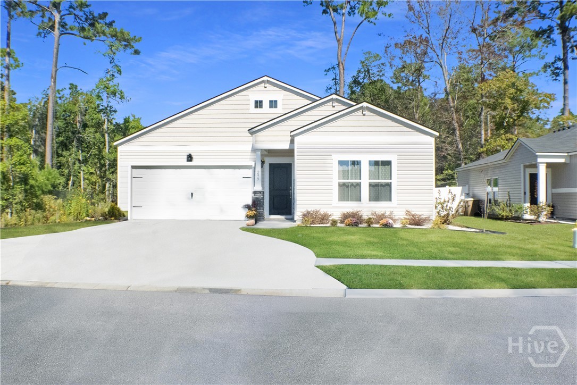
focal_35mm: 39
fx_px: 625
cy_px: 192
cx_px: 288
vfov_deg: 34.2
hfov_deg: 49.5
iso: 12800
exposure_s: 1/3200
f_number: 16
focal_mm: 39
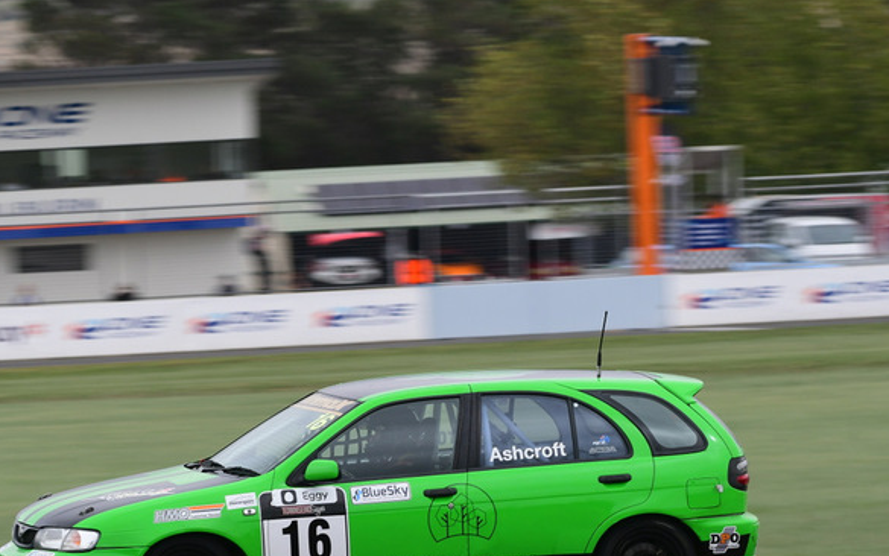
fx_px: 10130
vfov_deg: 3.1
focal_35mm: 418
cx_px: 346
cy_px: 351
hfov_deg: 5.0
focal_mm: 200
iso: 320
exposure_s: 1/250
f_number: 10
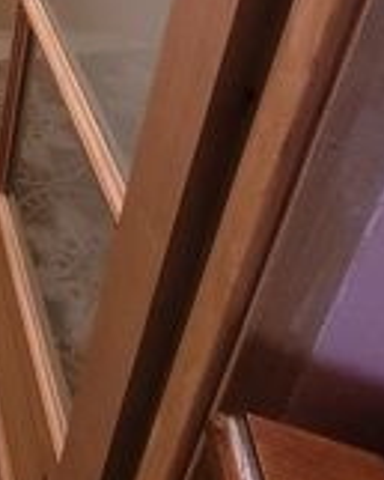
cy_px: -194
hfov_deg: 26.3
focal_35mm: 42
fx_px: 596
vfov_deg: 30.5
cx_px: -189
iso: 400
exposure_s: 1/33
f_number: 2.2
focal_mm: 1.74
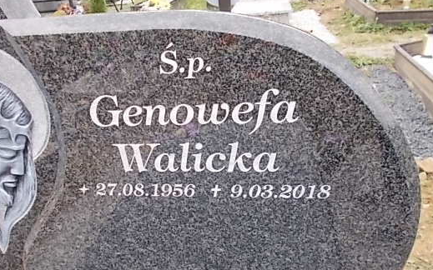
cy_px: 150
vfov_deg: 37.2
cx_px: 194
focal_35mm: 34
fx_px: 401
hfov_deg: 56.6
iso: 80
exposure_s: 1/160
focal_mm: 4.6
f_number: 3.2
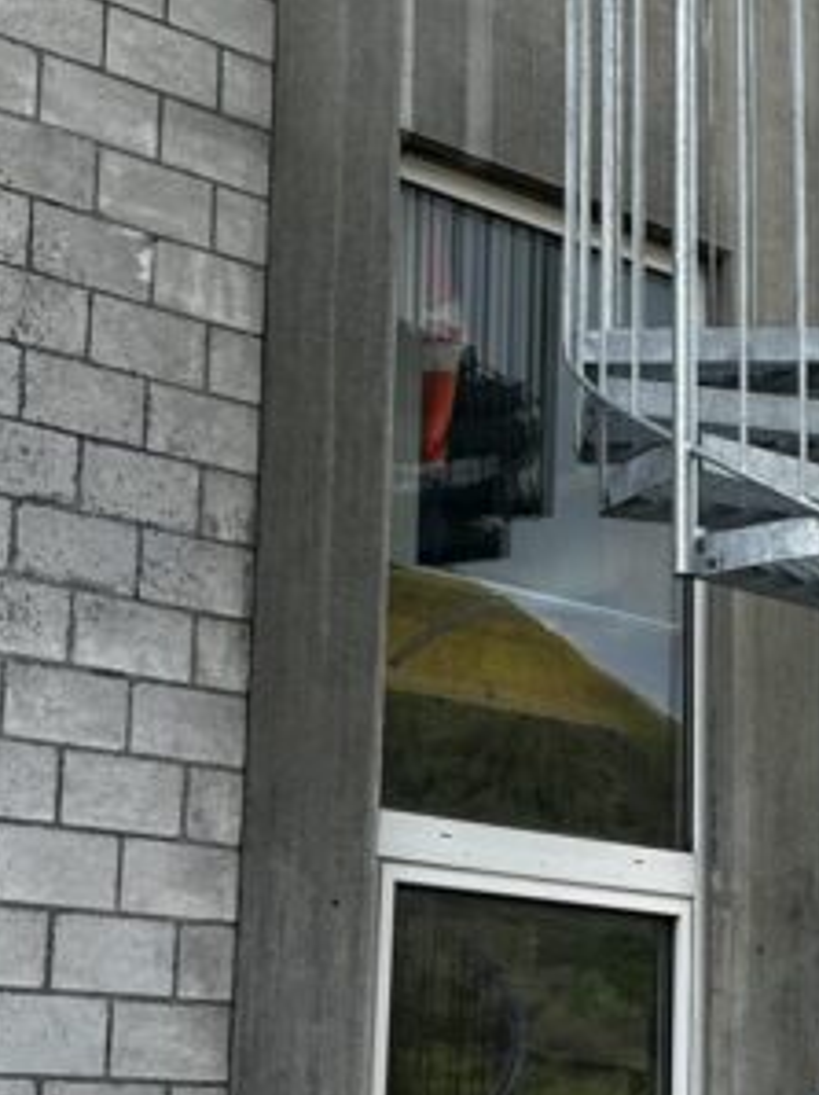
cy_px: 562
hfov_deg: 16.6
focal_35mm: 87
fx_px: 2748
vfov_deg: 22.5
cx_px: 823
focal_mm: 6.86
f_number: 1.78
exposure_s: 1/1495
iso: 80
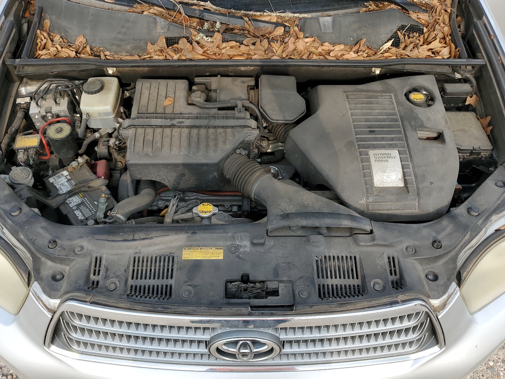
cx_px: 244
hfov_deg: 63.4
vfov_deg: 49.7
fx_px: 408
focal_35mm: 28
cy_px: 181
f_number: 1.5
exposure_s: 1/769
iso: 50
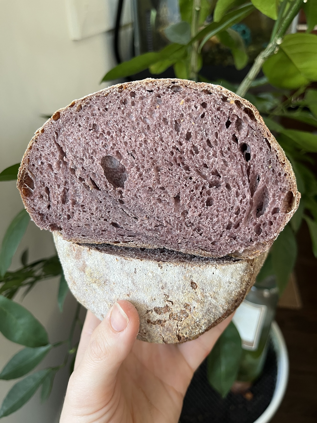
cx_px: 158
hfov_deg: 53.1
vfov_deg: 67.3
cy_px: 212
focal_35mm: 26
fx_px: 317
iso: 100
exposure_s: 1/60
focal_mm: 5.1
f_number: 1.6
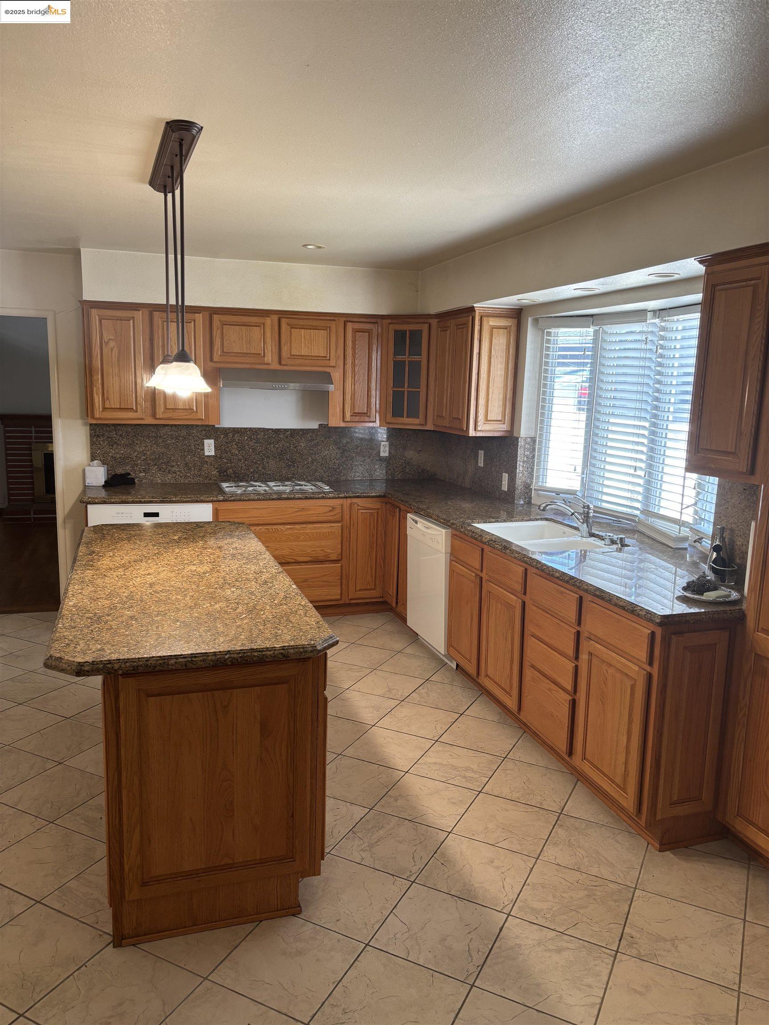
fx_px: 770
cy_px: 512
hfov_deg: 53.1
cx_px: 384
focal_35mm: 26
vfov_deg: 67.3
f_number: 1.6
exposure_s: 1/60
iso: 80
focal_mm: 5.96
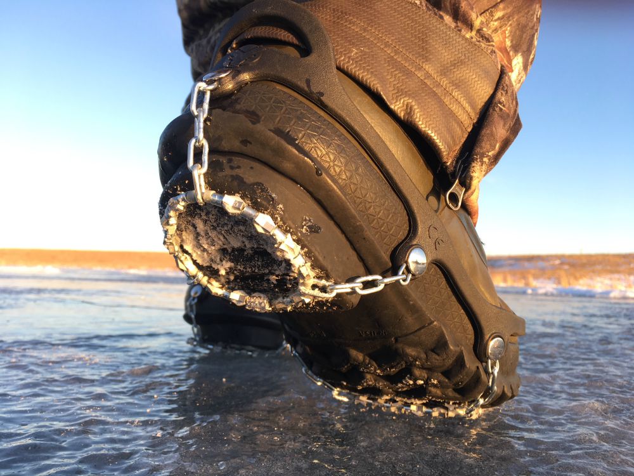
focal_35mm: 29
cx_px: 317
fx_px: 531
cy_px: 238
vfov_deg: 48.2
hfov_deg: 61.7
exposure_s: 1/174
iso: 25
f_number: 2.2
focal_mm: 4.15
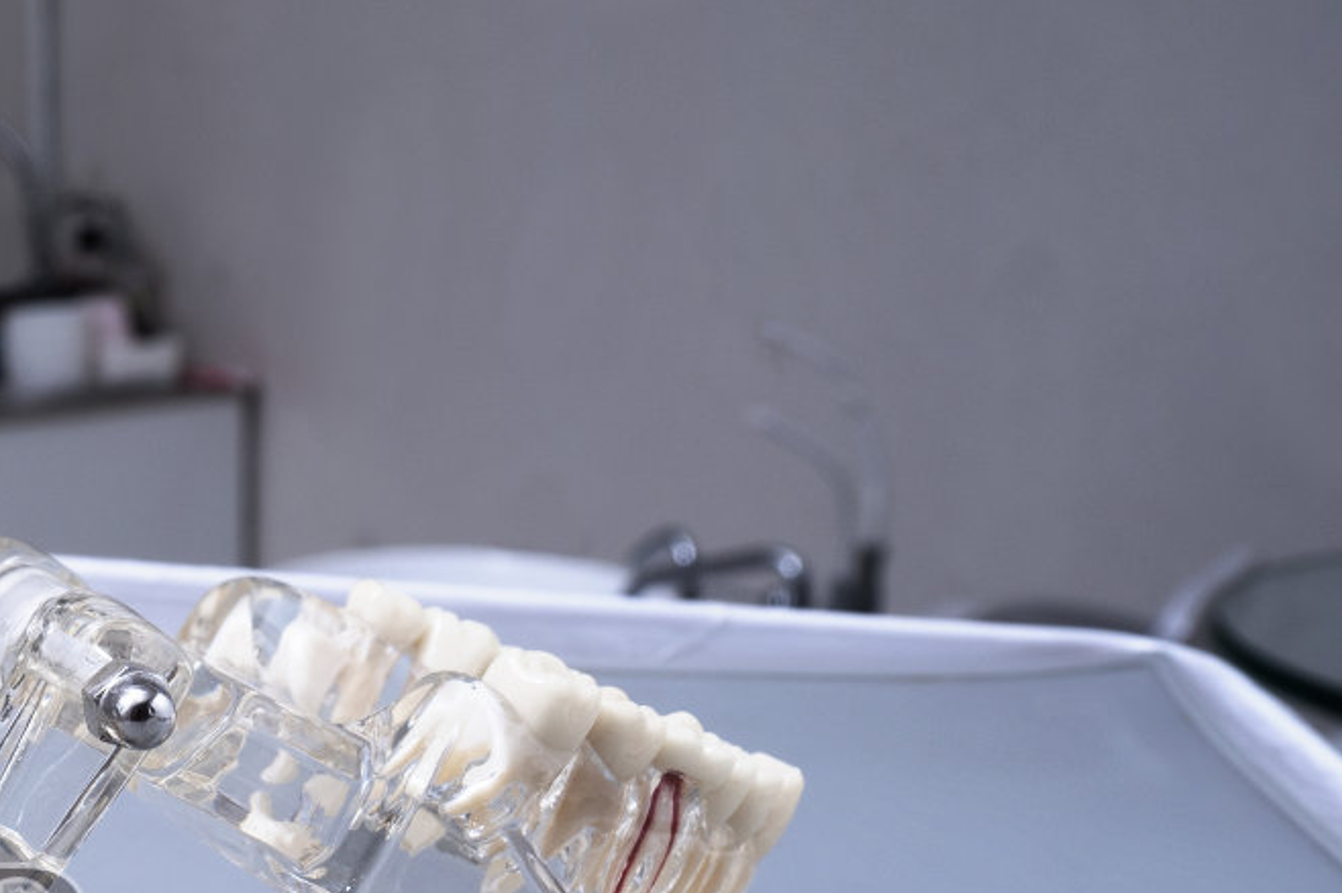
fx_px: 2720
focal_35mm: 73
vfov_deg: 17.9
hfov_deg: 25.3
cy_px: 1004
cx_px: -214
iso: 100
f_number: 8
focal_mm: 20
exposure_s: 1/160
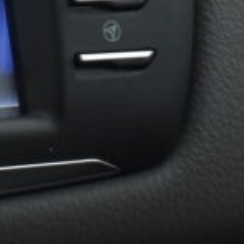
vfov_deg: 8.0
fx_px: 1705
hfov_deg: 7.3
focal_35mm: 214
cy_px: -105
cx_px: -475
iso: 1600
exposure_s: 1/125
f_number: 4
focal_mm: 25
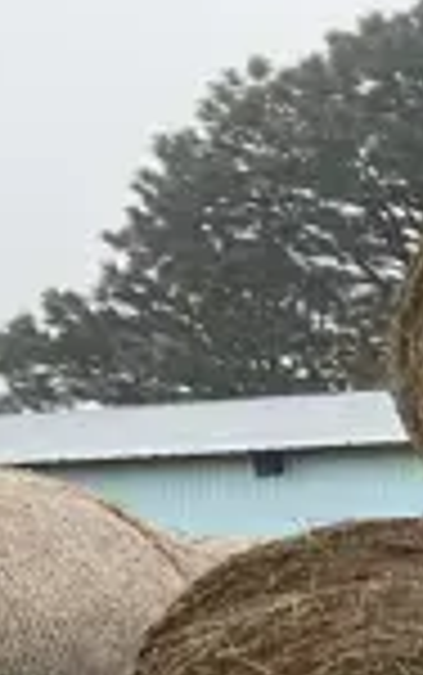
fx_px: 2412
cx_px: 1004
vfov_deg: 15.1
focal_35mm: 131
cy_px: 914
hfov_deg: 9.1
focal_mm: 3
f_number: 1.8
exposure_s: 1/122
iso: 40
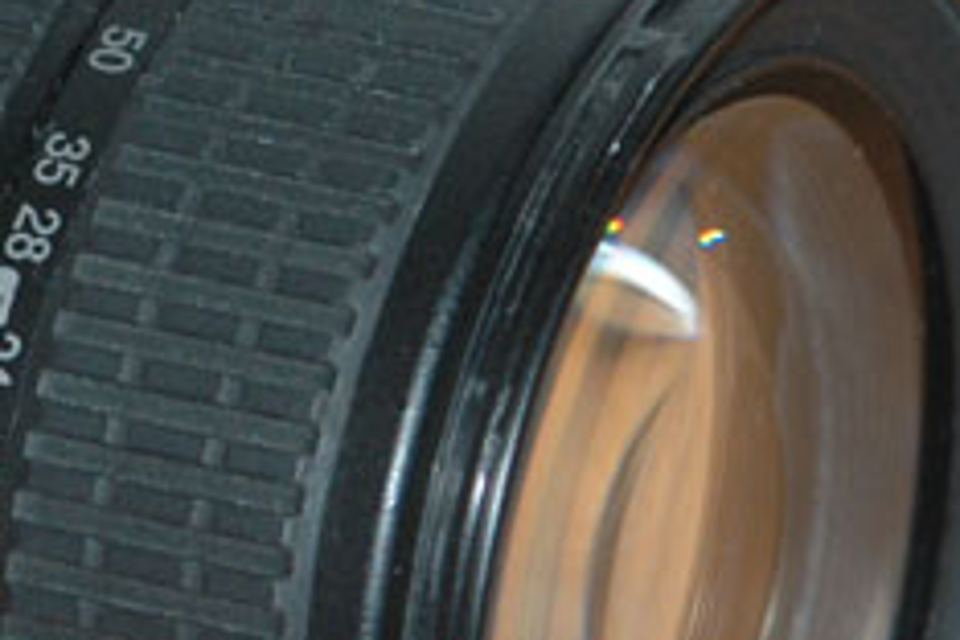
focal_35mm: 403
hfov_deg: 5.1
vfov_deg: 3.4
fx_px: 10753
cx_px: 16
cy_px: 470
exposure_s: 1/60
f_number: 8
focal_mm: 105
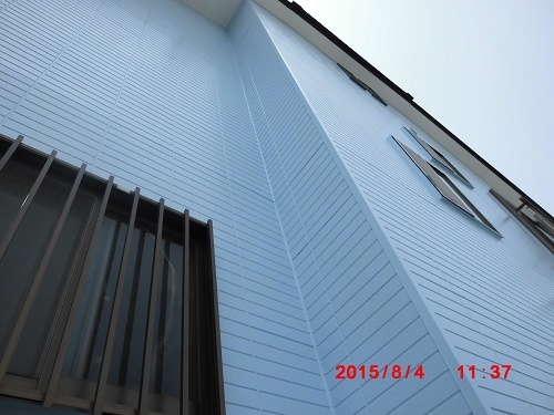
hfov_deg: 69.4
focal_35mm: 25
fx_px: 400
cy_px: 208
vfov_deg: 54.9
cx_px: 277
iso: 64
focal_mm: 4.5
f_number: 8.72
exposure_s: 1/125
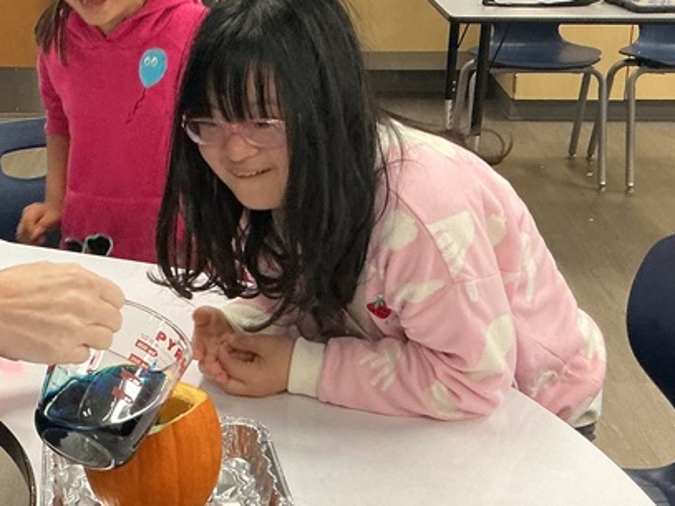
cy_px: 227
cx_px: 146
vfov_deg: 20.1
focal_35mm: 73
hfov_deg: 26.2
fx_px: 1423
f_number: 1.8
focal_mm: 3
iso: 160
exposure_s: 1/50
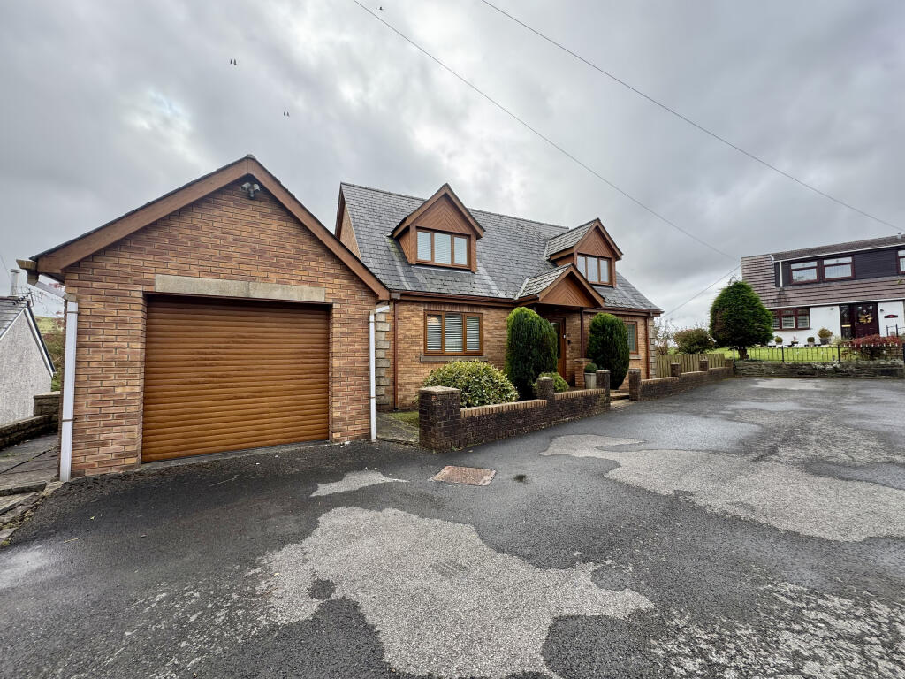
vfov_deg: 85.7
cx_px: 452
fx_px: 366
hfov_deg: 102.1
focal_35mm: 14
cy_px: 340
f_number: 2.2
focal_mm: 2.22
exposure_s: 1/266
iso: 40
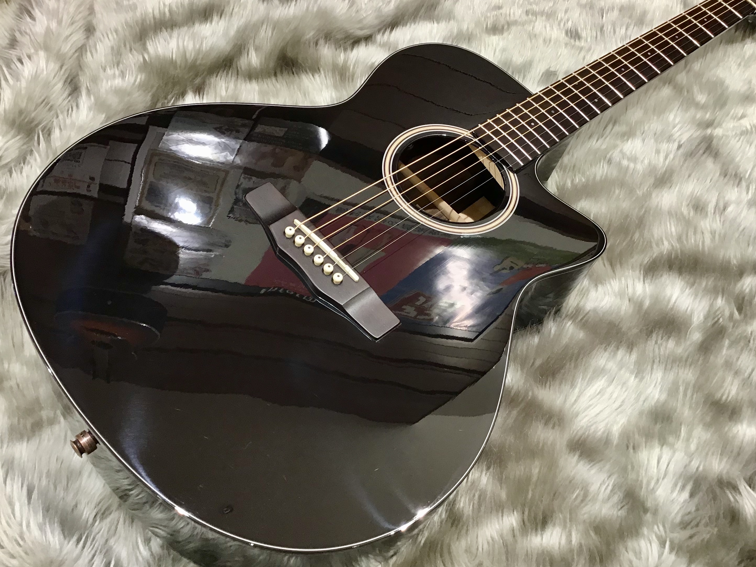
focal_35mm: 35
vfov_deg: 40.7
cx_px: 410
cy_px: 276
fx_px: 764
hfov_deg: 52.6
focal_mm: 3.3
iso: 50
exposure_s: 1/30
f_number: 2.4
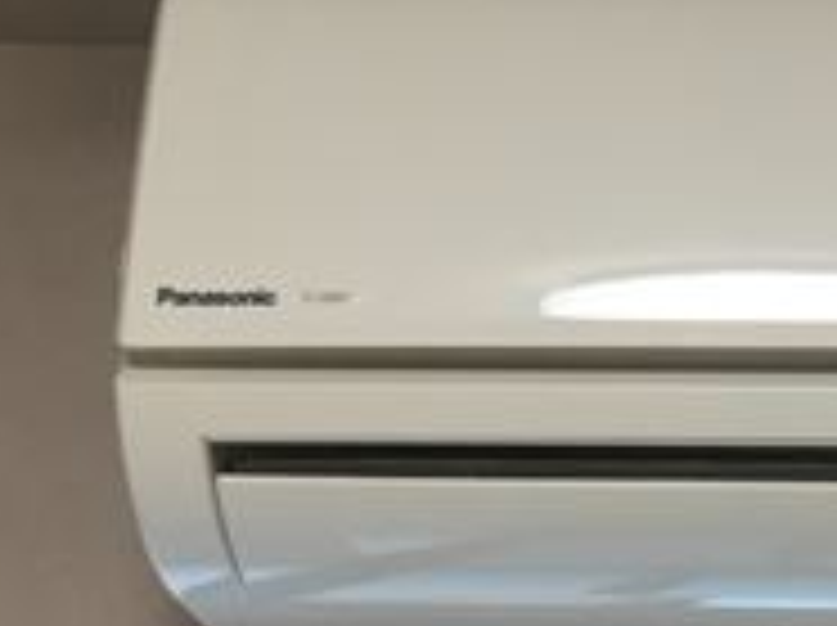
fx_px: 2415
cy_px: 266
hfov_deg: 18.8
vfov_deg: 14.8
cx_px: 936
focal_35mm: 100
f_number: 2.2
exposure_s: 1/30
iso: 50
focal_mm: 4.15
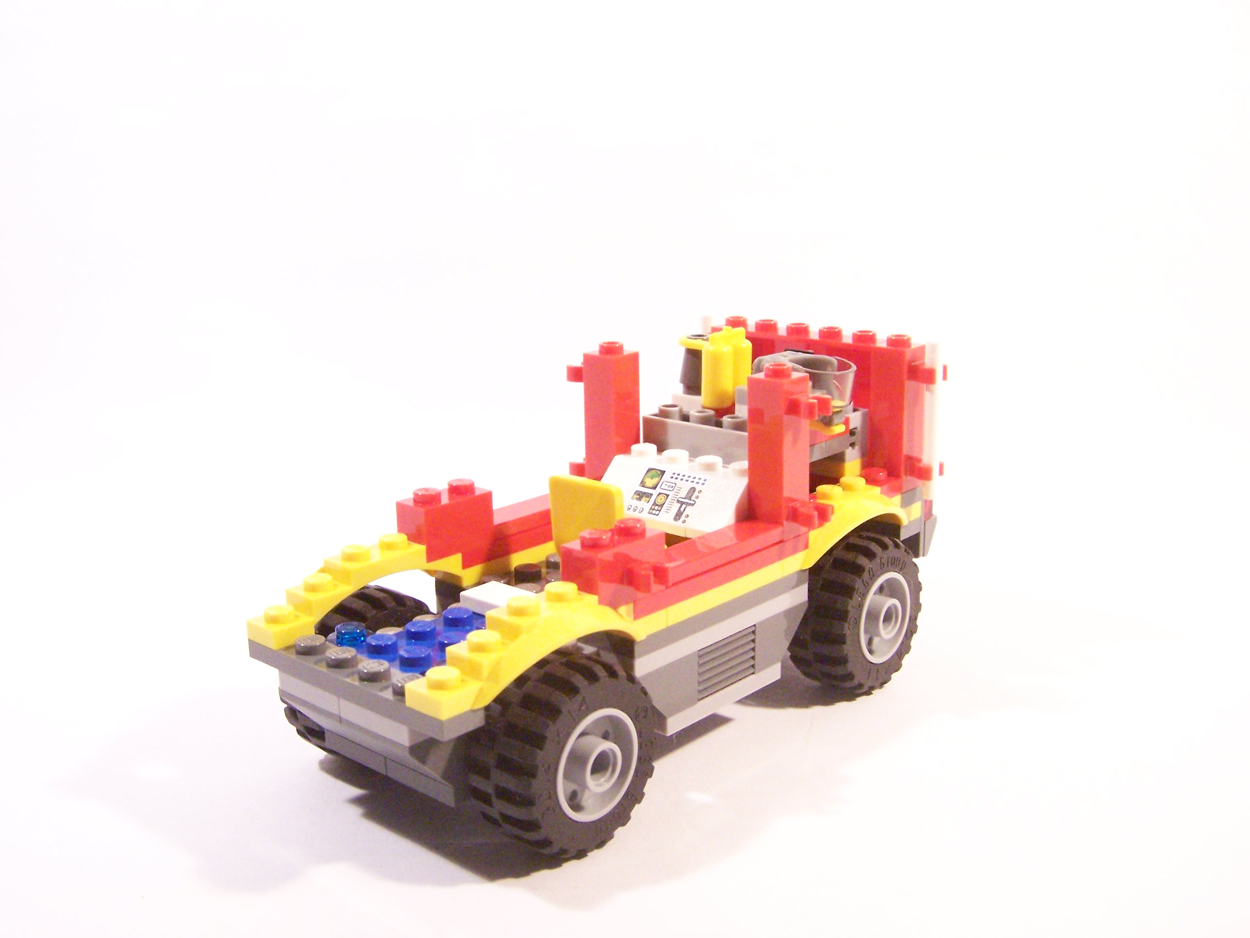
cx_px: 625
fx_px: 1372
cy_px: 469
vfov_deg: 37.7
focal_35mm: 38
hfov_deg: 49.0
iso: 400
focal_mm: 6.3
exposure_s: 1/30
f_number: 3.6
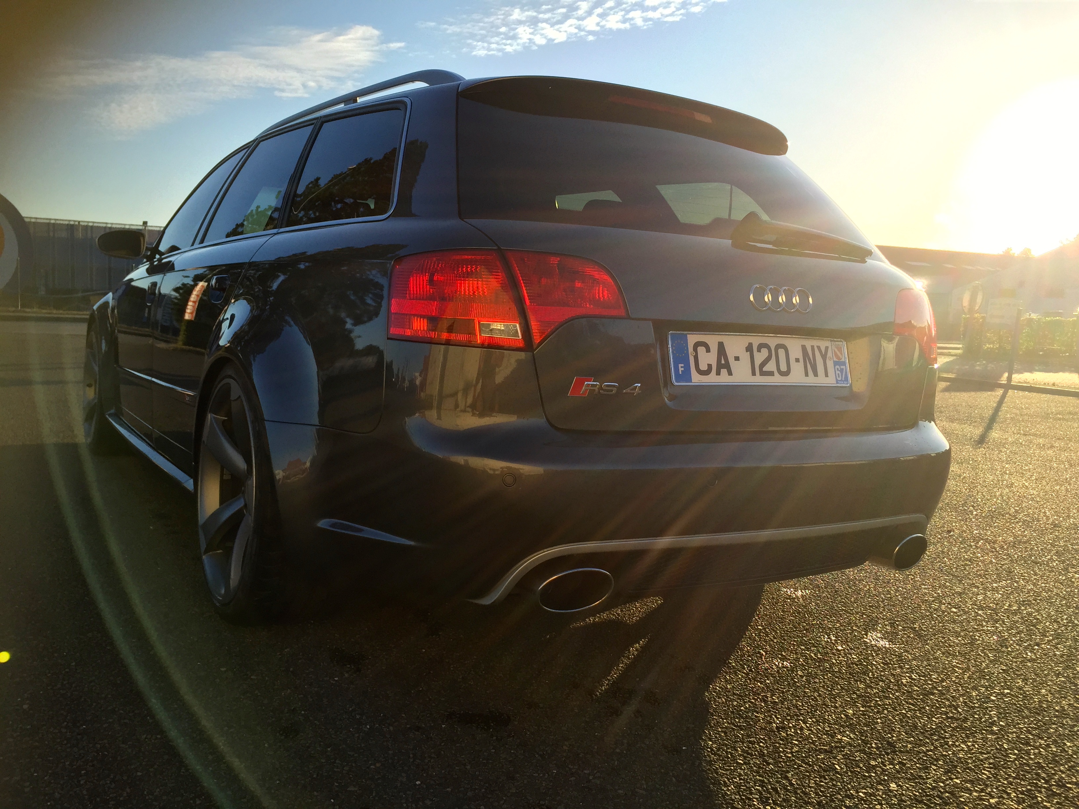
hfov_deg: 61.7
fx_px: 904
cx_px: 540
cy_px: 404
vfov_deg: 48.2
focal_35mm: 29
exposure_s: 1/1041
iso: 32
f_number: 2.2
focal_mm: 4.15
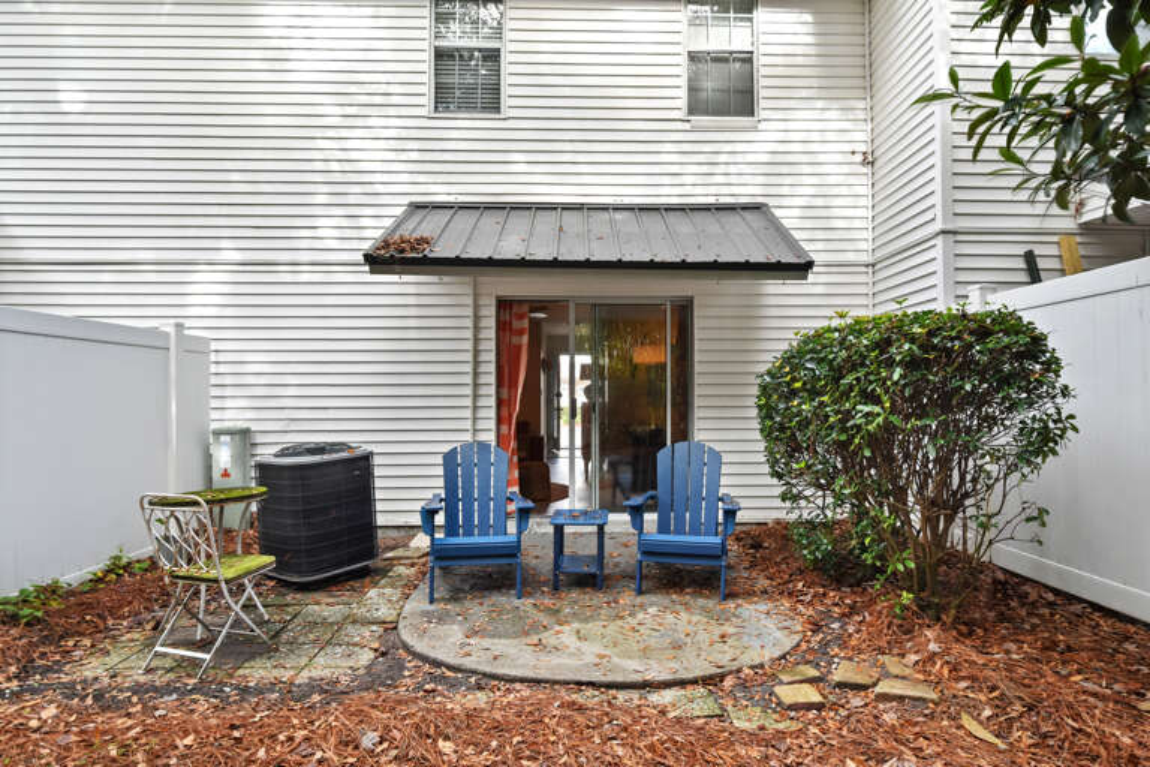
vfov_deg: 59.5
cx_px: 575
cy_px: 384
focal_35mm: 21
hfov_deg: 81.2
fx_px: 671
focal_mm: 14
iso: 400
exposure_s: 1/13
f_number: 8
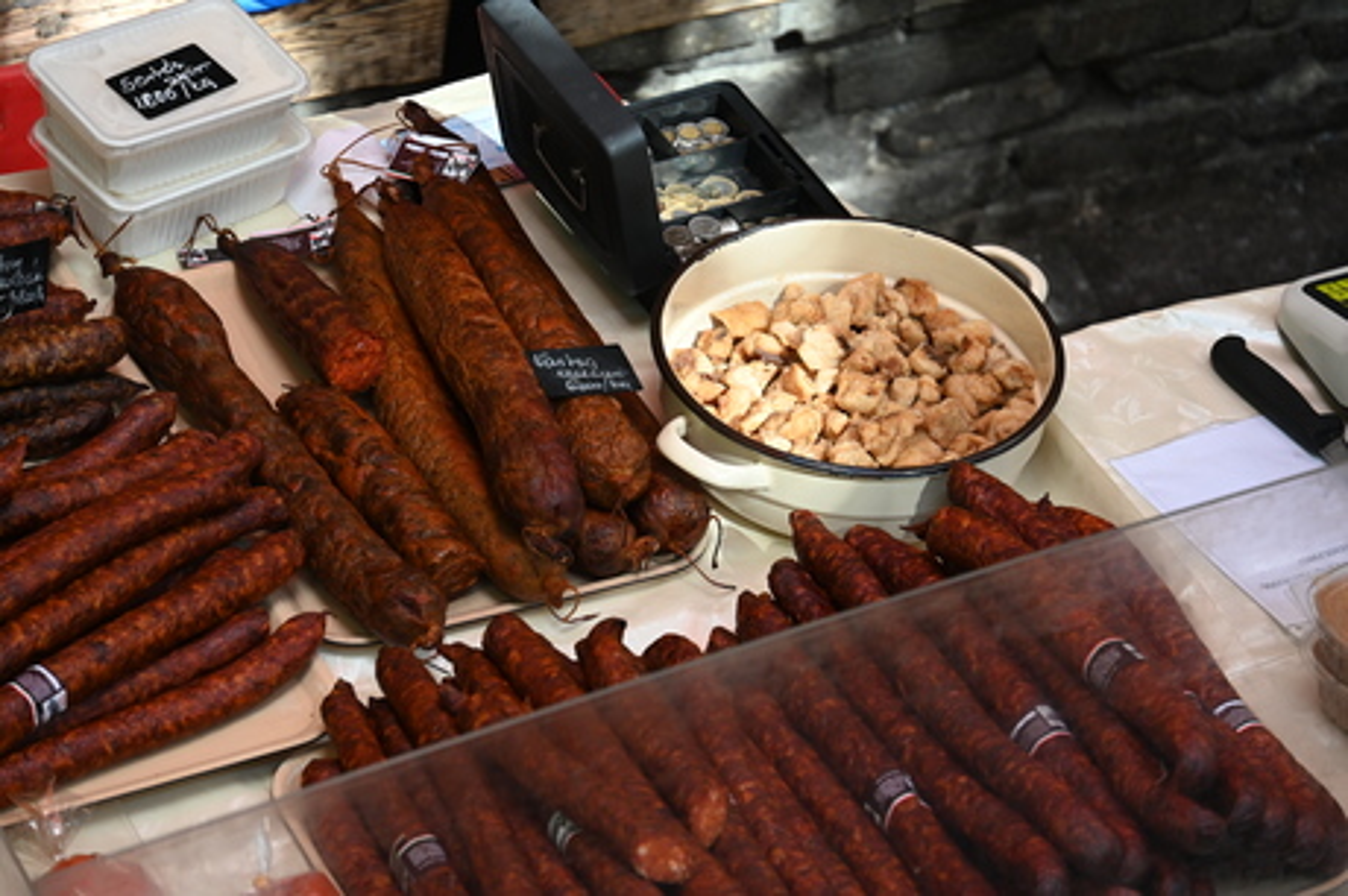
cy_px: 448
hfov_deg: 10.8
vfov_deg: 7.2
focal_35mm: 190
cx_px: 674
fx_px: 7109
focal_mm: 190
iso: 1400
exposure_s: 1/200
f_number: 6.3
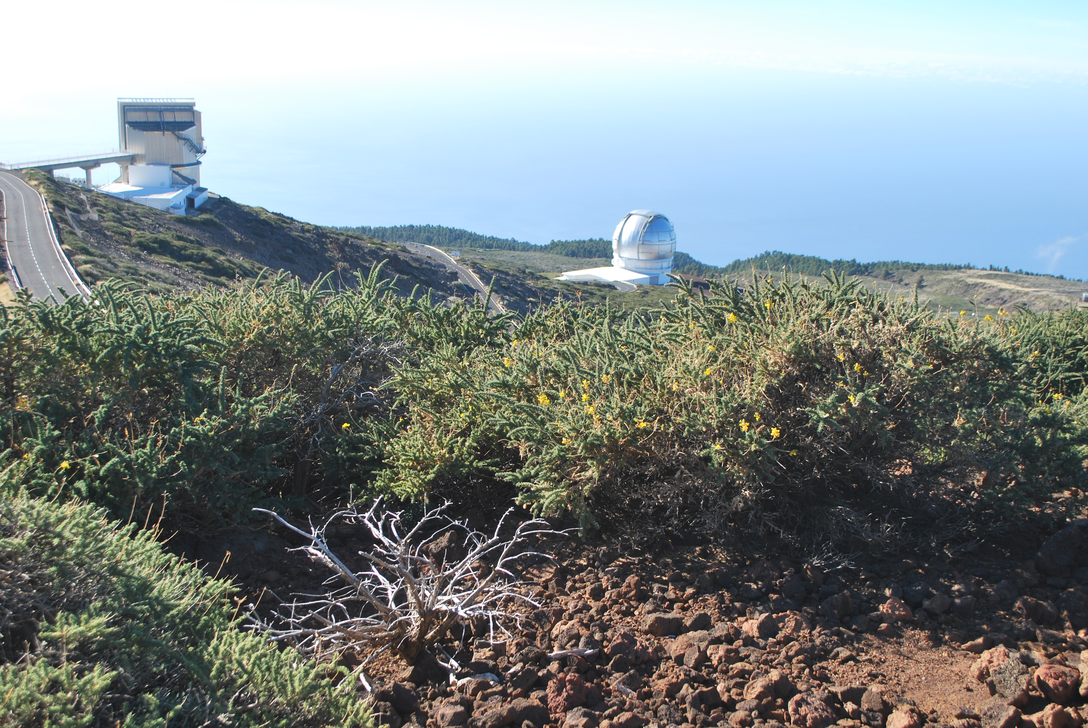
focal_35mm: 39
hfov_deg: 49.5
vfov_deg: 34.3
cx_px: 544
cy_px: 364
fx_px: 1180
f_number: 7.1
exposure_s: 1/200
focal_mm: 26
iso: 100
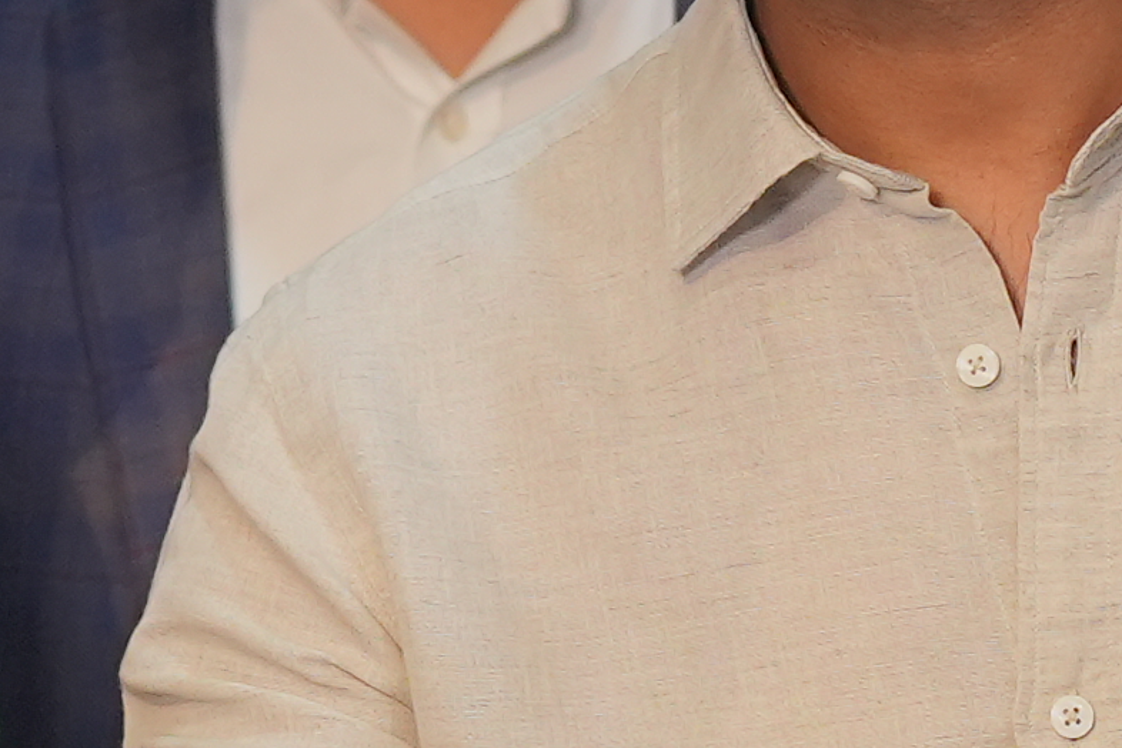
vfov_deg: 4.5
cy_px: 290
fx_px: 9505
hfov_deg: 6.8
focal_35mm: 305
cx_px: 394
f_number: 2
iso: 800
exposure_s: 1/250
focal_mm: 35
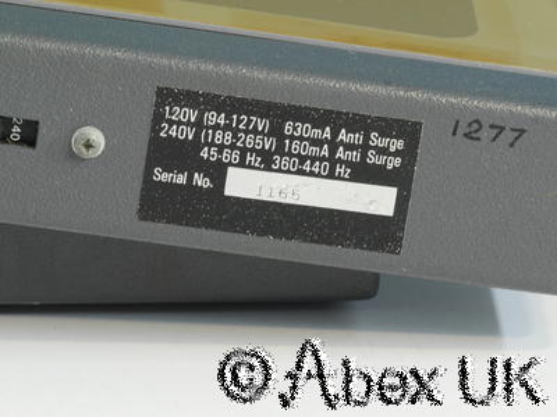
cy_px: 208
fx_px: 4505
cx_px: 278
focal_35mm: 280
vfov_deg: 5.3
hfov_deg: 7.1
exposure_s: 1/1.6
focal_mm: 140
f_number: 13
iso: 400
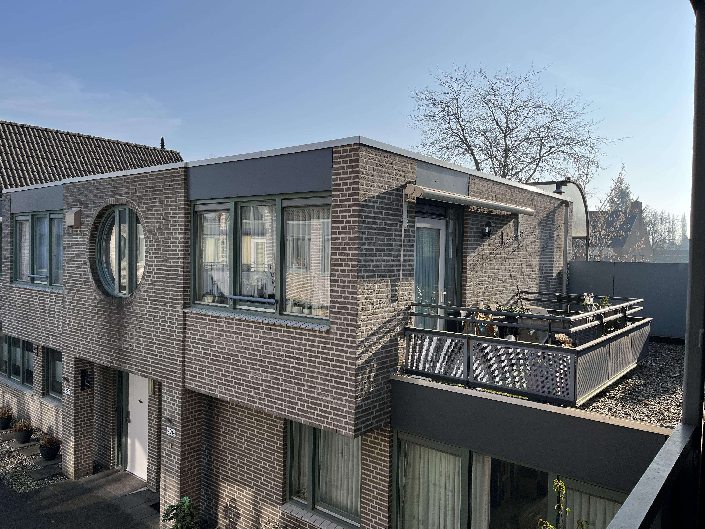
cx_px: 352
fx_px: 530
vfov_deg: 53.1
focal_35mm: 26
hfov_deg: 67.3
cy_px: 264
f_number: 1.6
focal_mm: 5.1
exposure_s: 1/2688
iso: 50
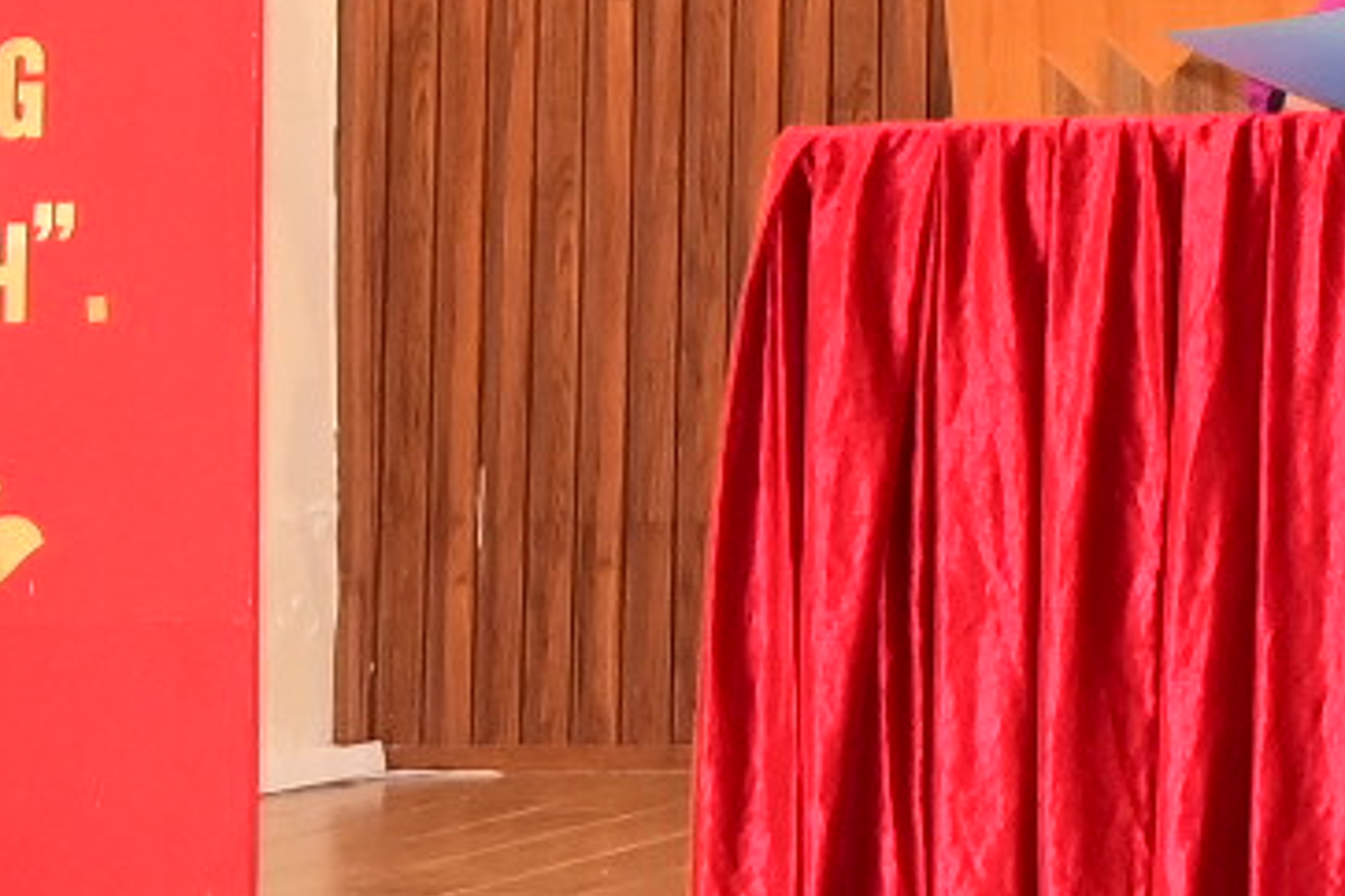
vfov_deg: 7.5
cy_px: -407
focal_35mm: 179
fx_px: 6687
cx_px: 2979
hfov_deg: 10.3
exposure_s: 1/200
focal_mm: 22
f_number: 4
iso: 1600
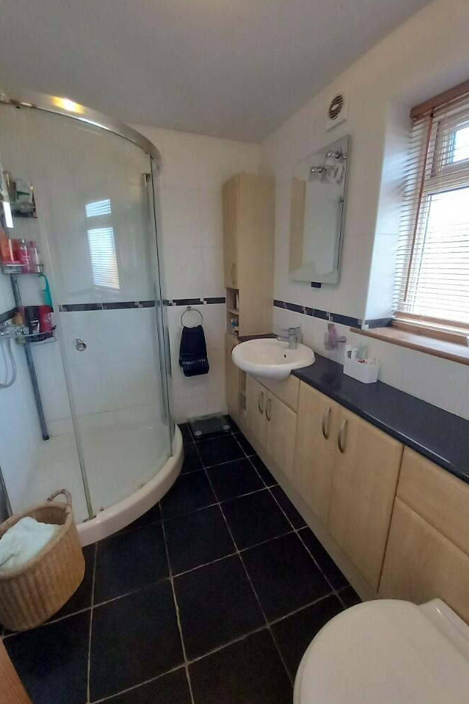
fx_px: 274
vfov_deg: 104.3
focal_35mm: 14
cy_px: 346
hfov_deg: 81.2
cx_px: 243
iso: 200
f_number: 2.2
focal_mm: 1.13
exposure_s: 1/33
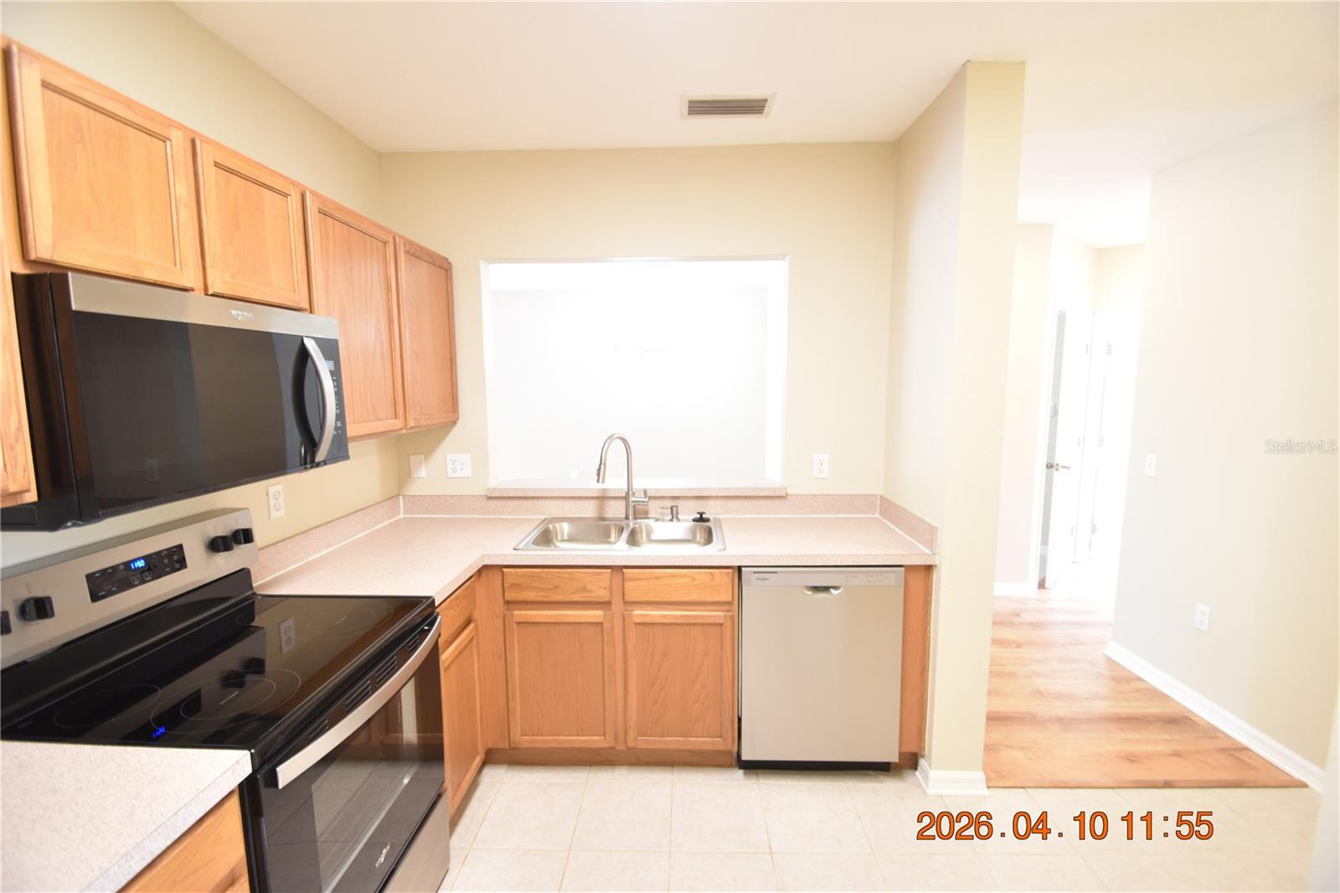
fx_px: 558
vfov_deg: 77.3
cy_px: 446
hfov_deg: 100.4
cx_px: 670
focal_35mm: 15
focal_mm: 10
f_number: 3.5
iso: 800
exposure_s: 1/30
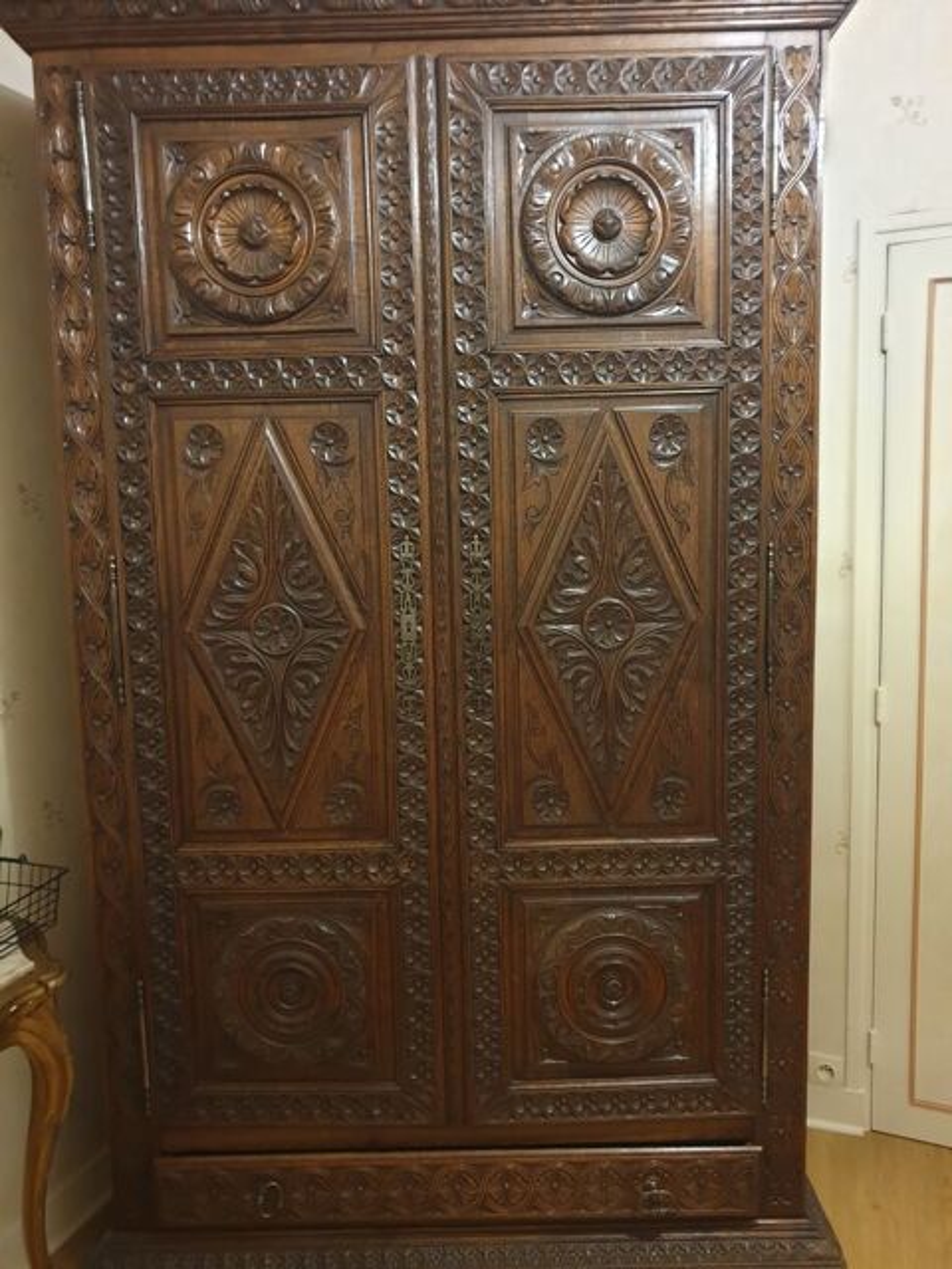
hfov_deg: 53.1
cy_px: 634
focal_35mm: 26
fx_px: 953
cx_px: 476
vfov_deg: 67.3
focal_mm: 4.3
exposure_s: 1/10
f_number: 1.5
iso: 320
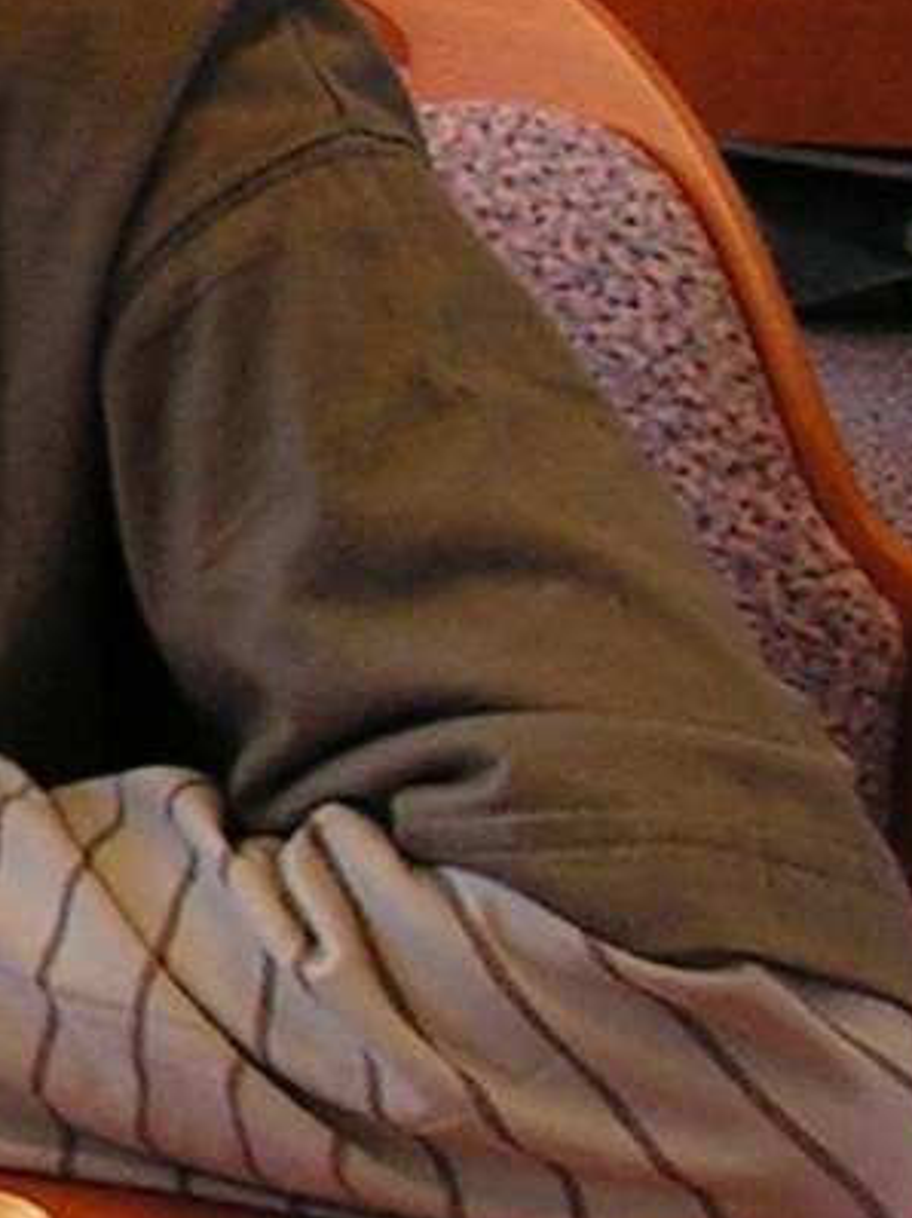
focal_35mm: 193
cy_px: 357
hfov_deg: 7.4
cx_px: -762
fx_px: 6787
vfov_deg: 10.2
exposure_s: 1/40
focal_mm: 6
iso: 125
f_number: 3.2
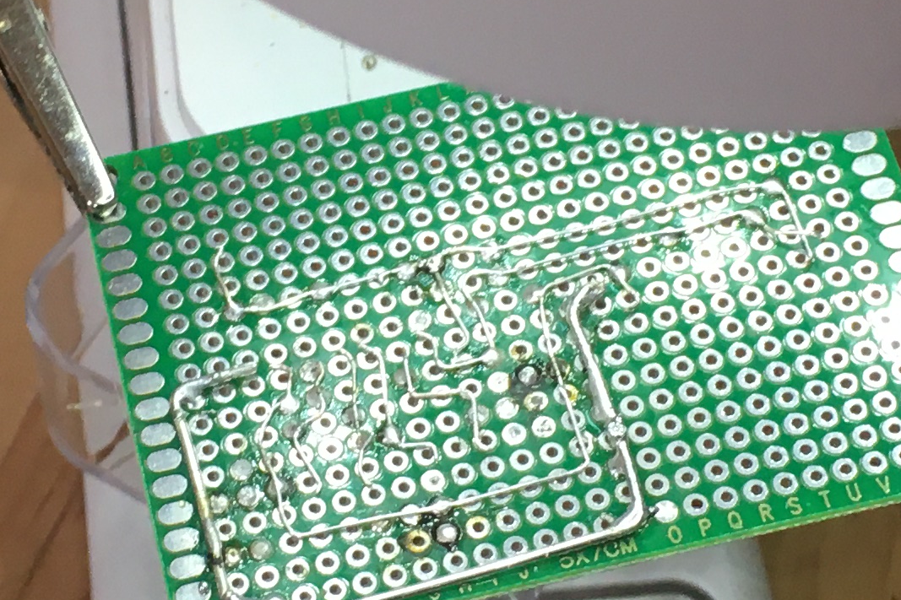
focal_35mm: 114
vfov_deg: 12.0
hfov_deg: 17.9
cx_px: 351
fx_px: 2853
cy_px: 227
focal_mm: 4.15
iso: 80
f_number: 2.2
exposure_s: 1/33
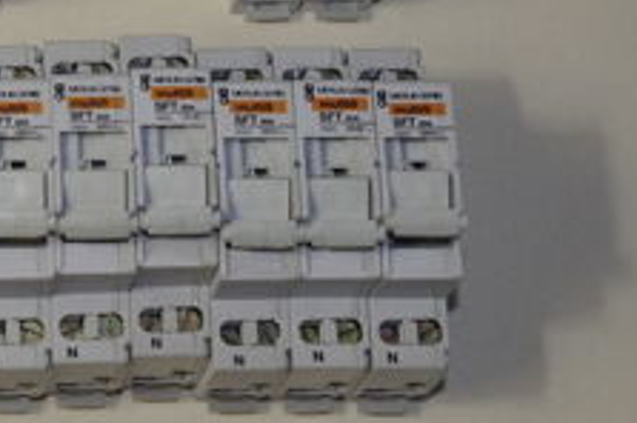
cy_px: 13
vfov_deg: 10.5
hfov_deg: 15.6
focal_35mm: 129
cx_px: 14
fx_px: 2279
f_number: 8
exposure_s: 1/80
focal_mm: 40
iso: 1600
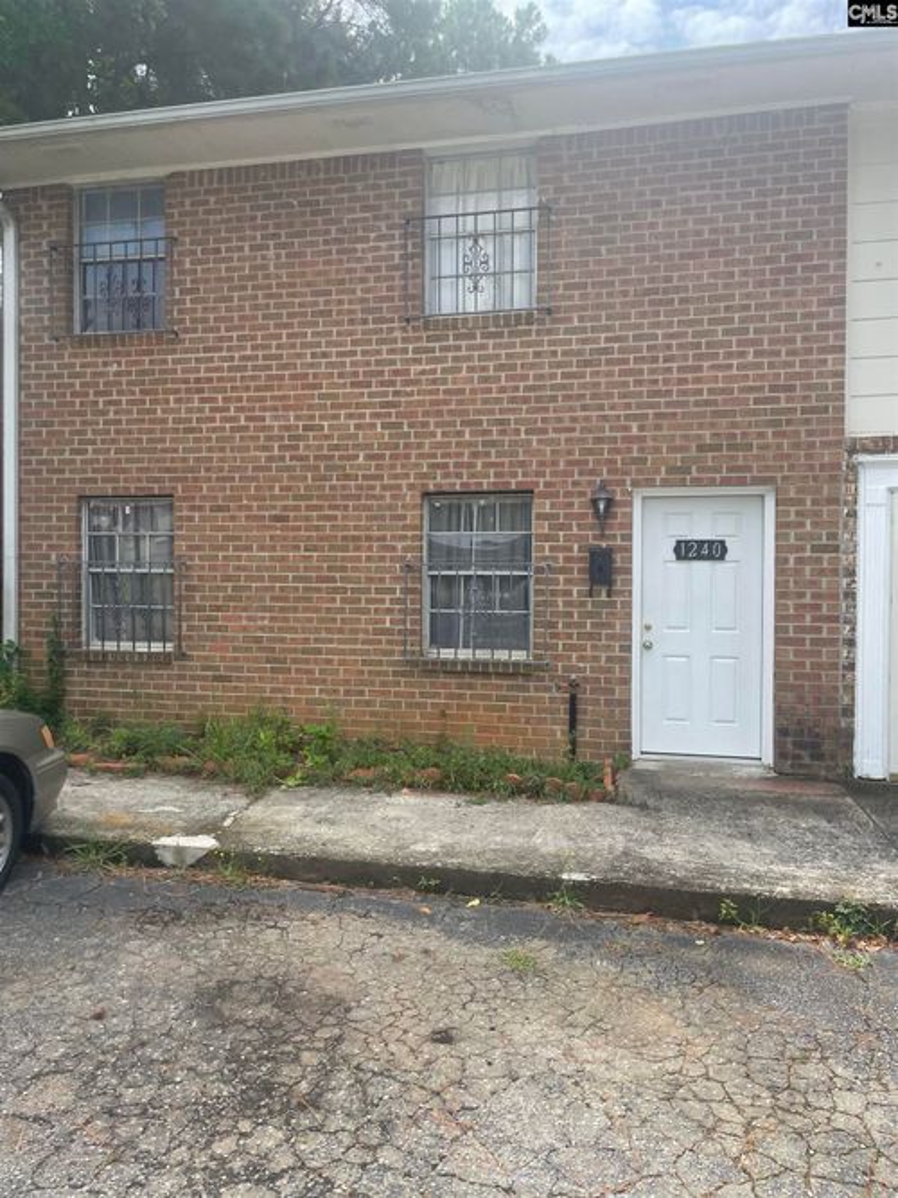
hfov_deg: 53.0
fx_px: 900
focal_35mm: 26
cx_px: 449
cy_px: 599
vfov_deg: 67.3
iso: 32
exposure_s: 1/1553
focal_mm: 4.2
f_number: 1.6
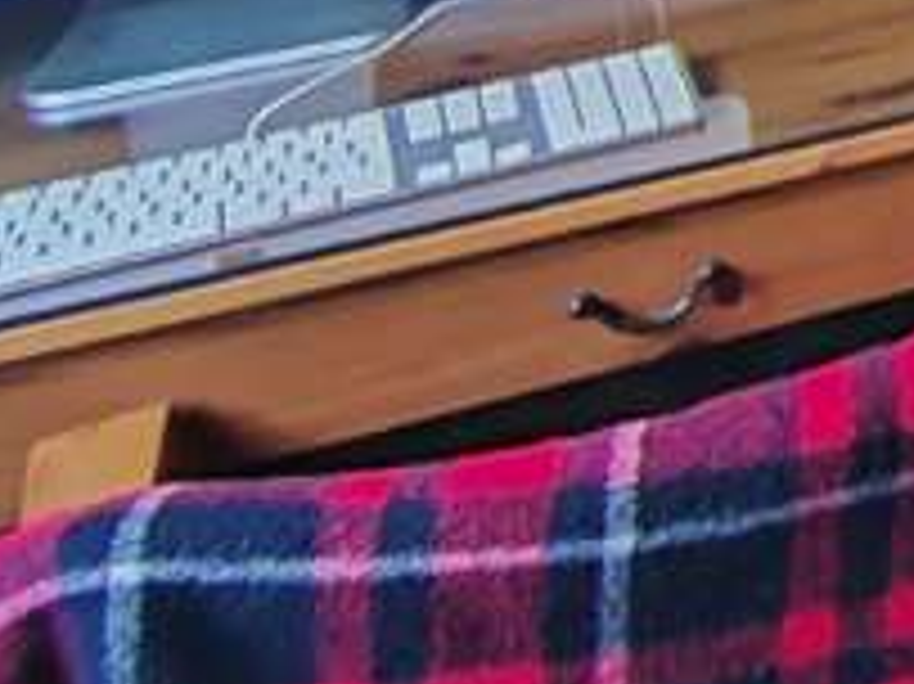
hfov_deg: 13.1
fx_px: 2533
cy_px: -673
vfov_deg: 13.3
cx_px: 2395
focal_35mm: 96
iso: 899
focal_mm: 2.16
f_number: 2.2
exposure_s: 1/25
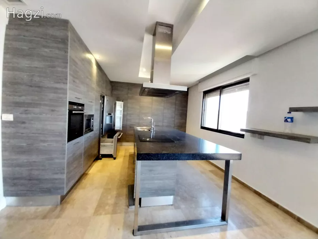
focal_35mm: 13
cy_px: 120
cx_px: 159
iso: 250
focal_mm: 1.3
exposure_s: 1/33
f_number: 2.2
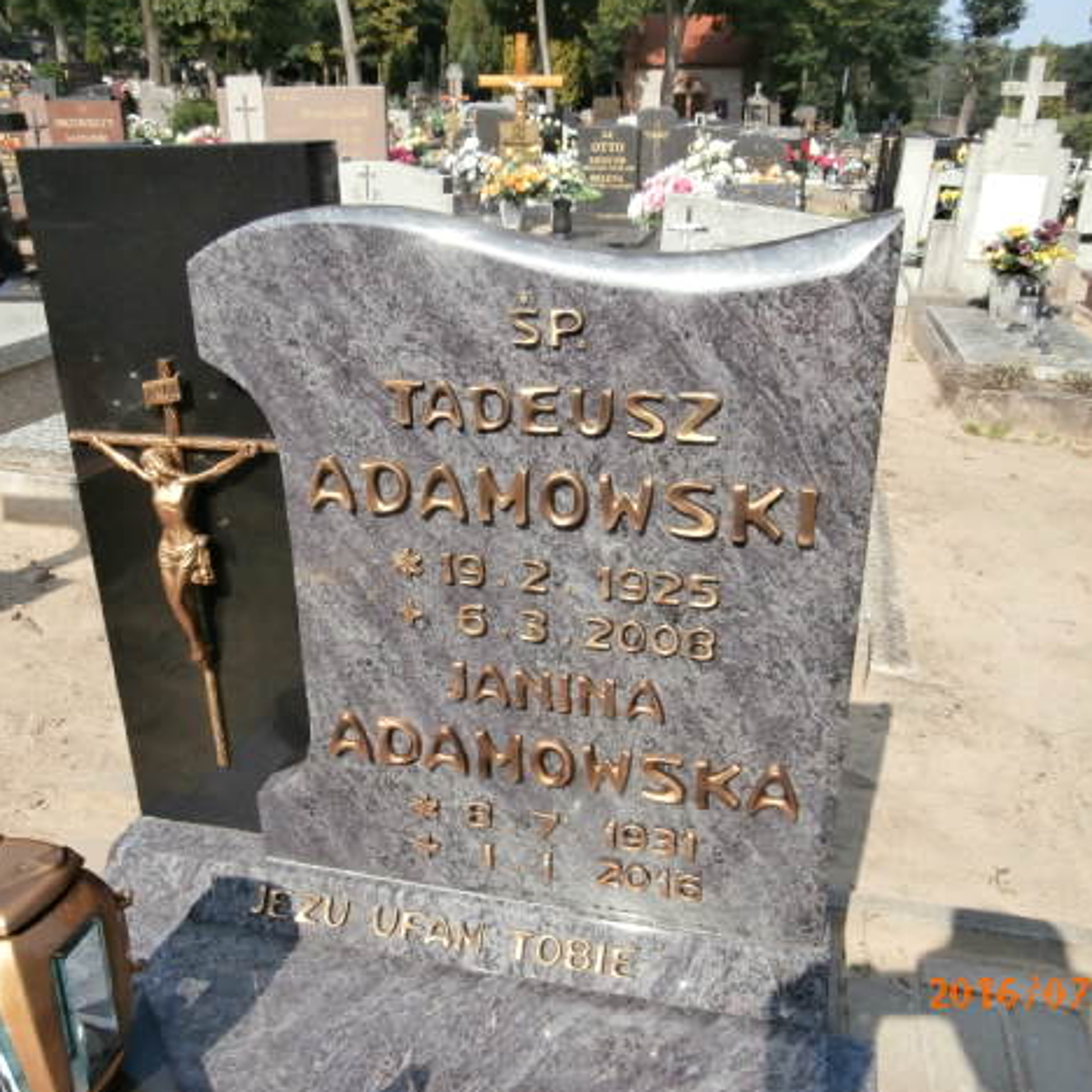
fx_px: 1035
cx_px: 516
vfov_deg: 55.6
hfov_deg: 55.6
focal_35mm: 29
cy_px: 548
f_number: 3
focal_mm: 4.2
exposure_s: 1/800
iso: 100
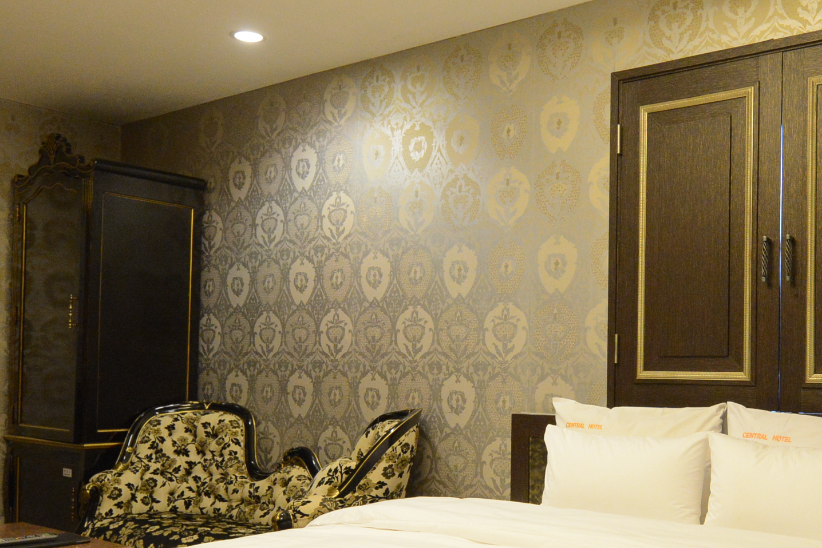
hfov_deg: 47.0
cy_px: 378
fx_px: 936
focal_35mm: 41
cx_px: 515
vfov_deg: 32.3
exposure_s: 1/50
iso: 4000
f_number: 5
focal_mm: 16
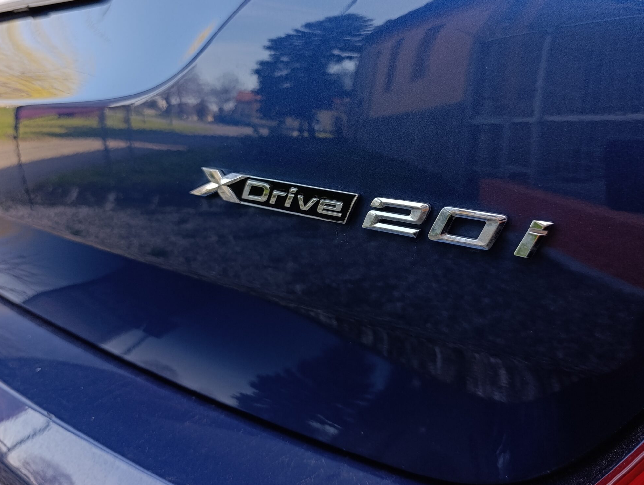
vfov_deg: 46.7
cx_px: 354
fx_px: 559
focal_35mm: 30
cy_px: 200
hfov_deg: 59.8
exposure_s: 1/110
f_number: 1.6
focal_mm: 6.14
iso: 50
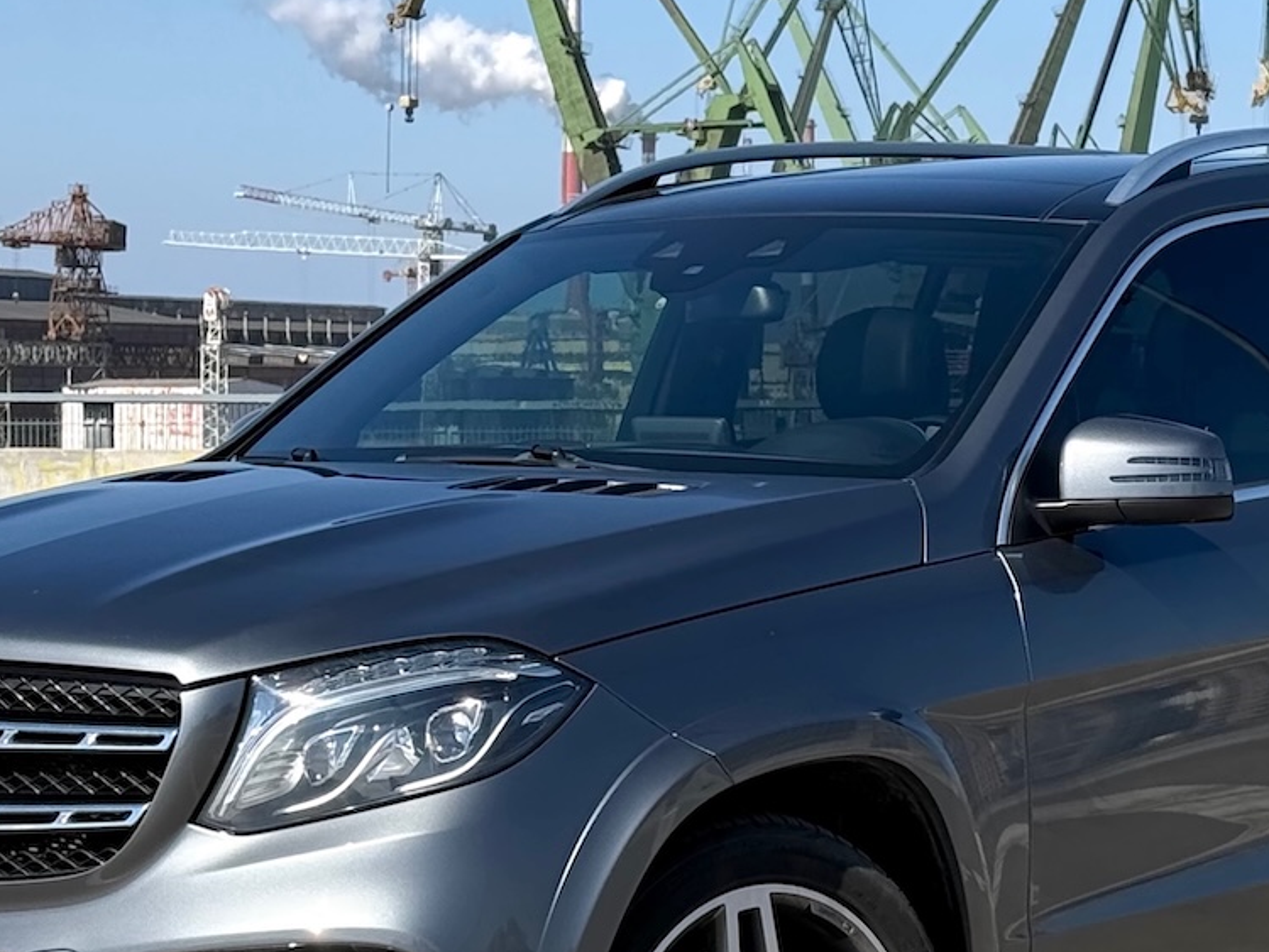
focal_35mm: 96
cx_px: 788
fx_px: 3520
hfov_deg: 20.4
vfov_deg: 15.4
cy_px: 630
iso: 100
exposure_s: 1/3378
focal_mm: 6.76
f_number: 1.78
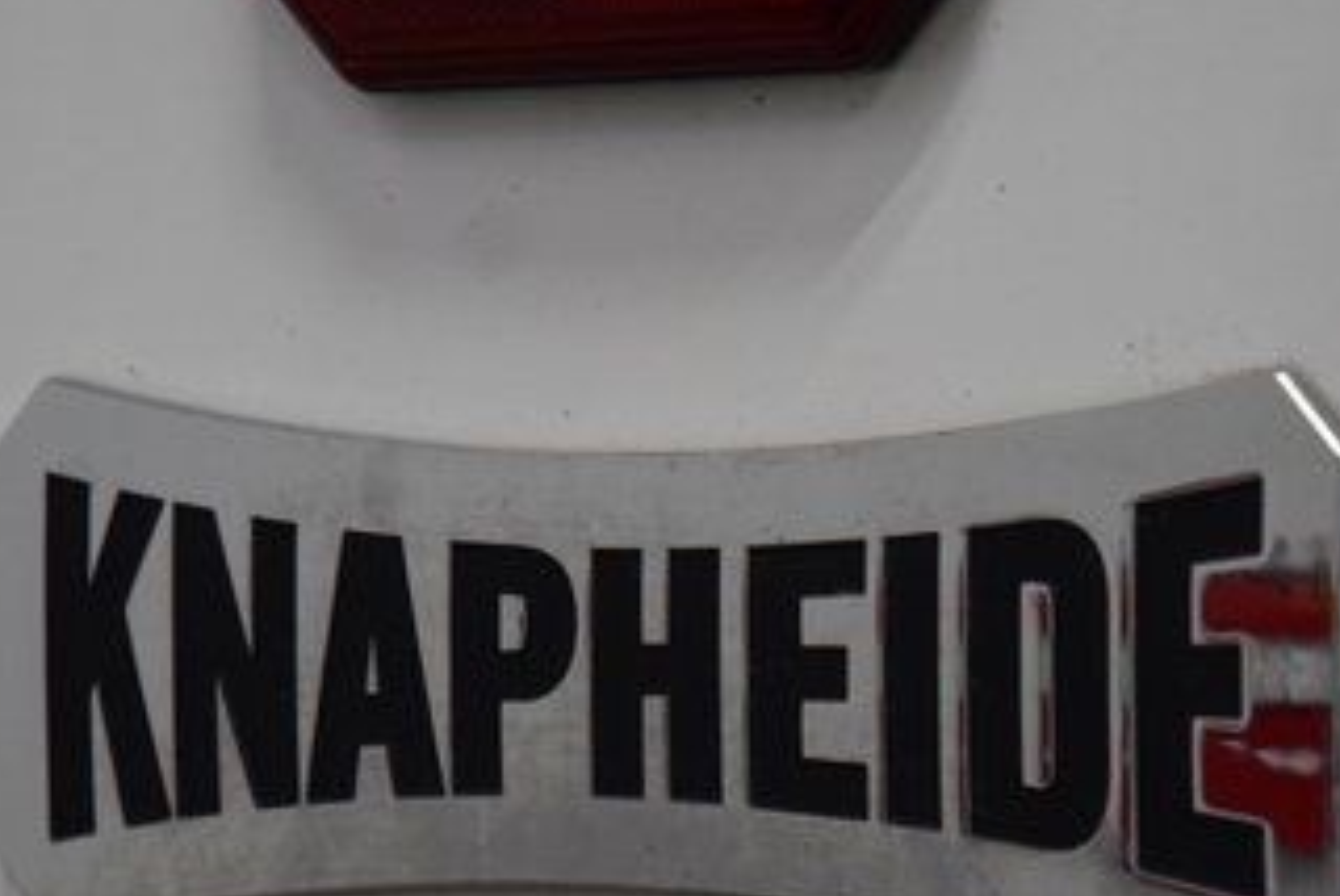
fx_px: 7824
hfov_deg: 9.8
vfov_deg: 6.6
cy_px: 634
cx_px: 737
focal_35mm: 210
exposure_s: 1/125
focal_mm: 70
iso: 1600
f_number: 5
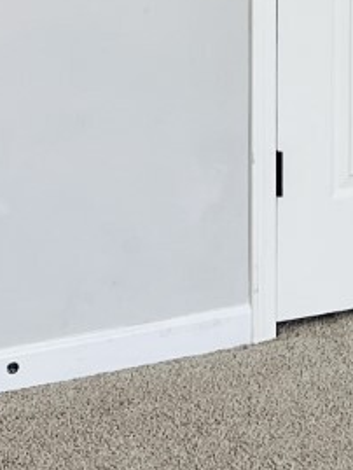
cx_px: 311
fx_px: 1888
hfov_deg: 10.6
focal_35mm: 139
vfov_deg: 13.5
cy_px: -201
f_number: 1.6
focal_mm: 5.1
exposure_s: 1/120
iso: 100
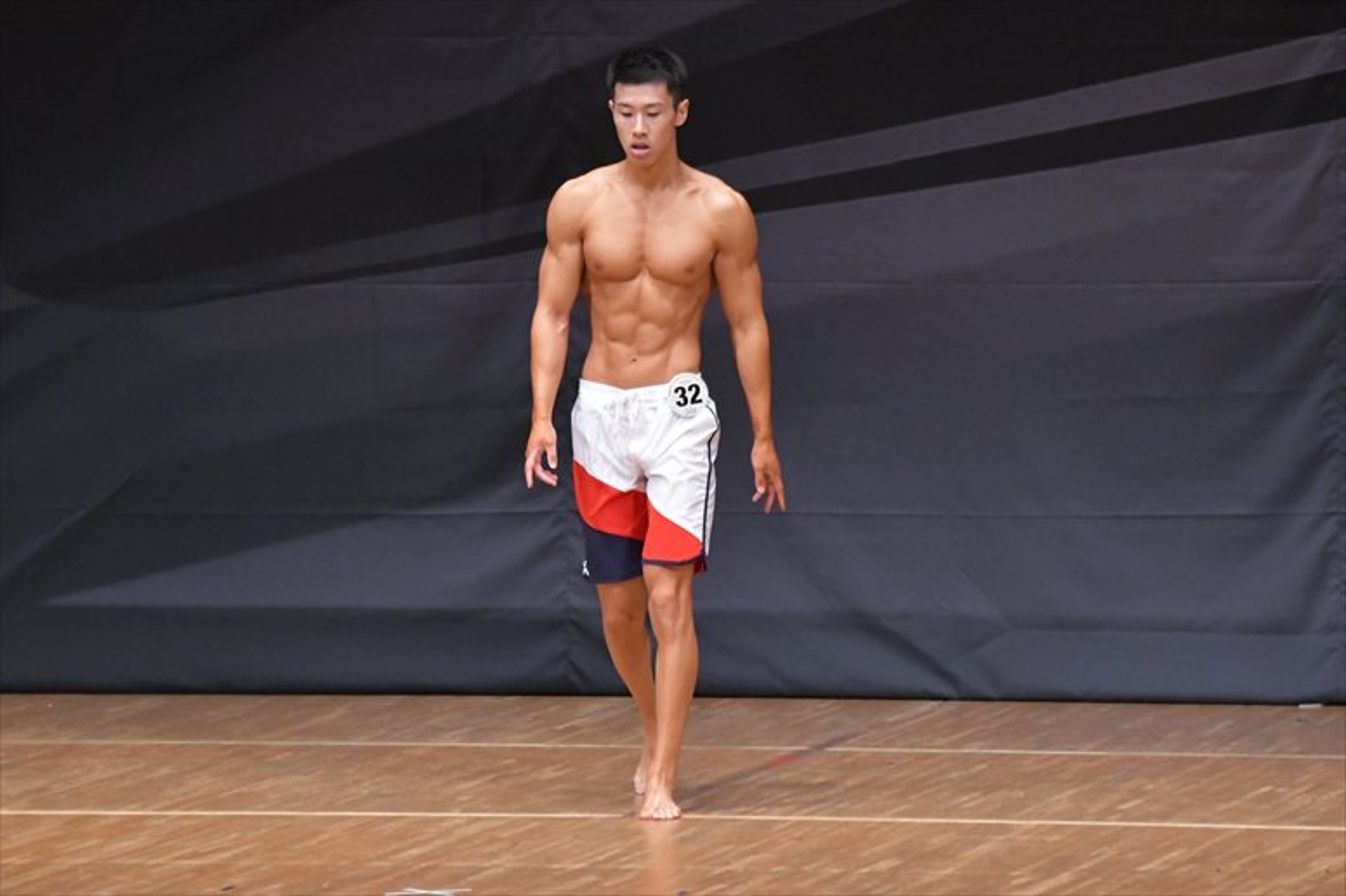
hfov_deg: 6.9
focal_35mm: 300
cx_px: 673
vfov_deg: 4.6
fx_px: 11211
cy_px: 448
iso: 6400
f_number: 5.6
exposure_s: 1/400
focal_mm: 200
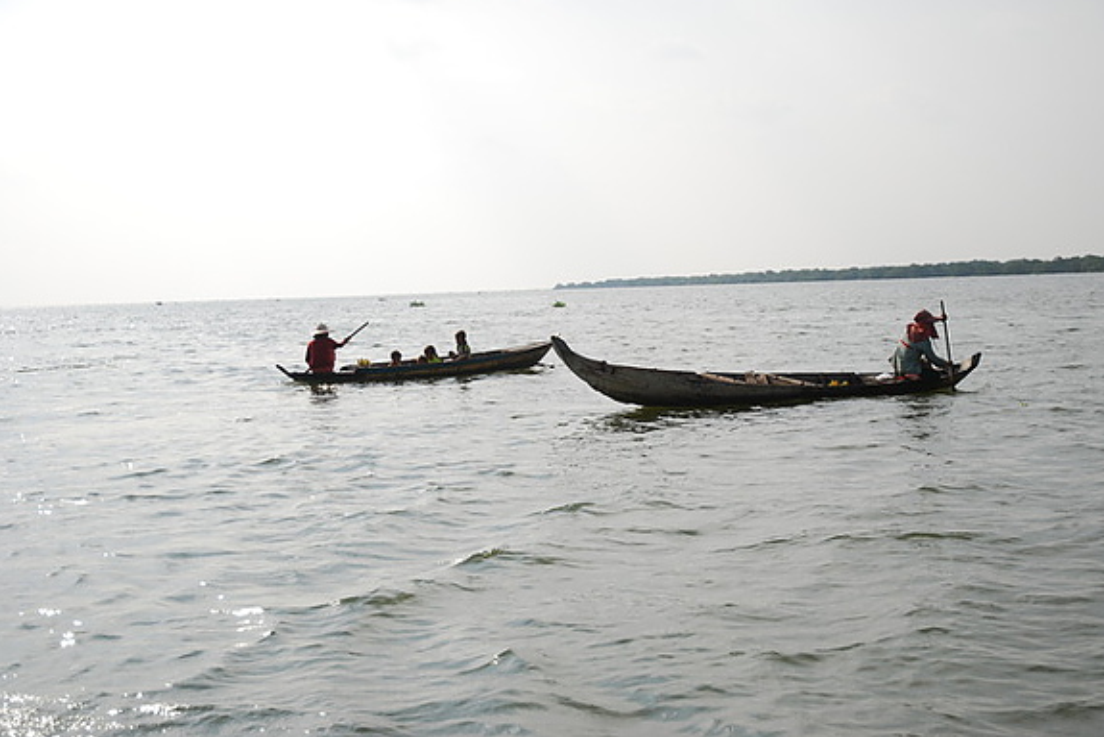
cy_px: 356
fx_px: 1489
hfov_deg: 40.7
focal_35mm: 49
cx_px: 564
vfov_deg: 27.8
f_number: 4.5
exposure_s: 1/2500
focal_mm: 31
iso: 250
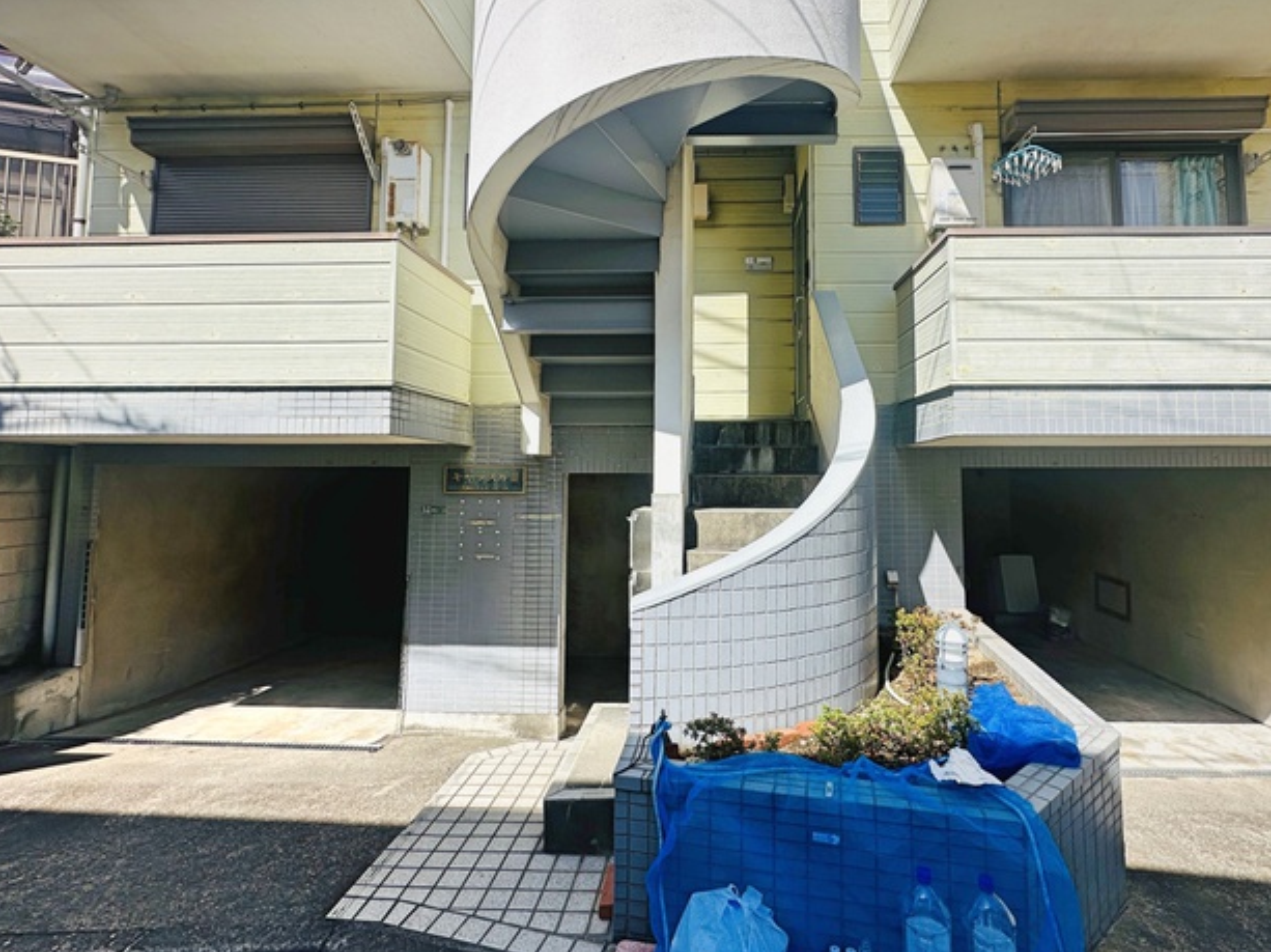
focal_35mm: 16
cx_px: 703
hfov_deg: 94.2
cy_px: 432
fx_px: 587
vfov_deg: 77.9
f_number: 2.2
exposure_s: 1/1092
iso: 40
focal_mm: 2.22
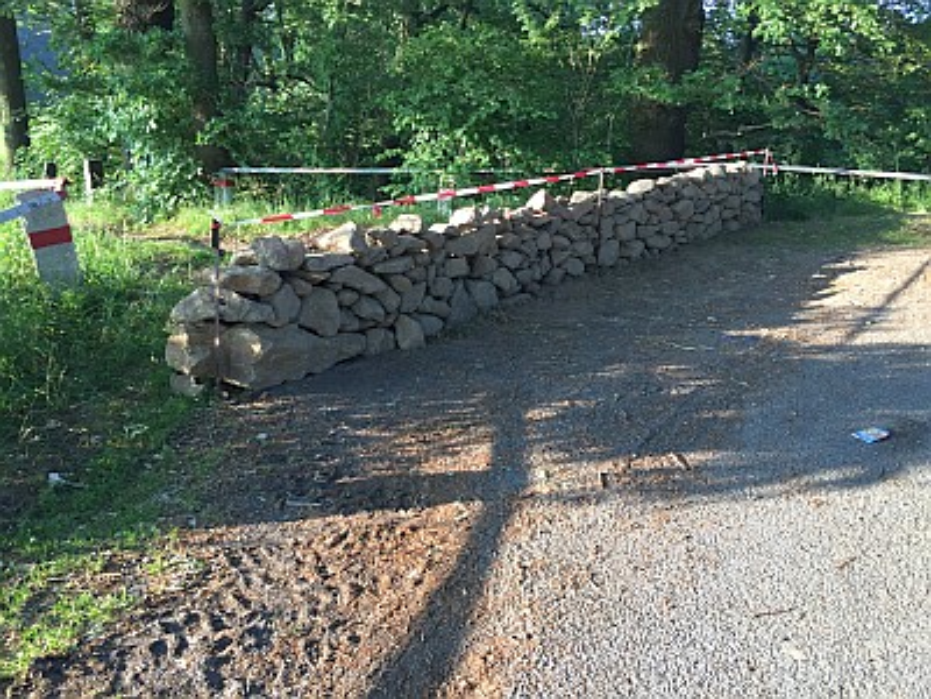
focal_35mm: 29
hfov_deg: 61.7
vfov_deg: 48.2
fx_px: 780
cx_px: 466
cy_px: 350
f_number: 2.2
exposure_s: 1/100
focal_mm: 4.15
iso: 32
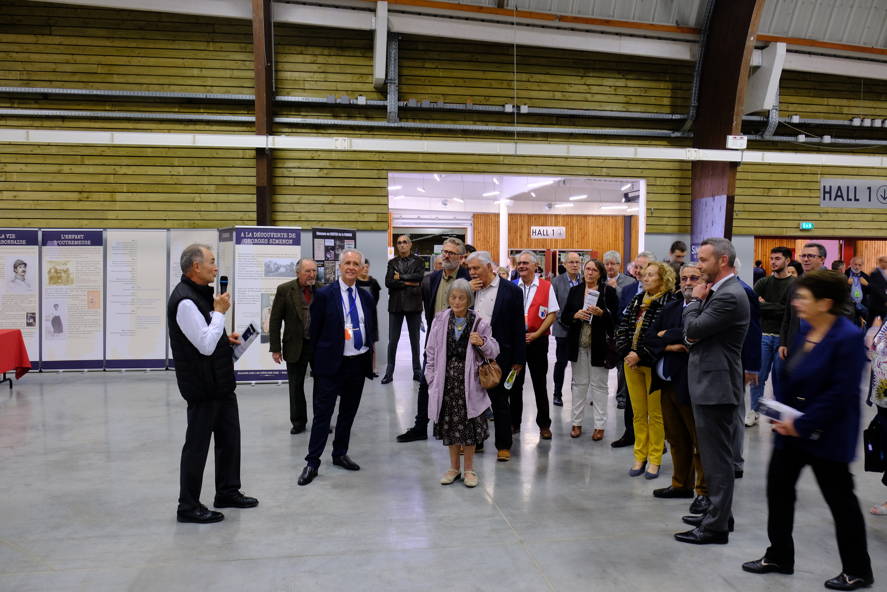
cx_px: 444
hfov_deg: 63.7
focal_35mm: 29
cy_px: 296
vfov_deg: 45.0
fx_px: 714
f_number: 6.4
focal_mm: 19
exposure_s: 1/10
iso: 800
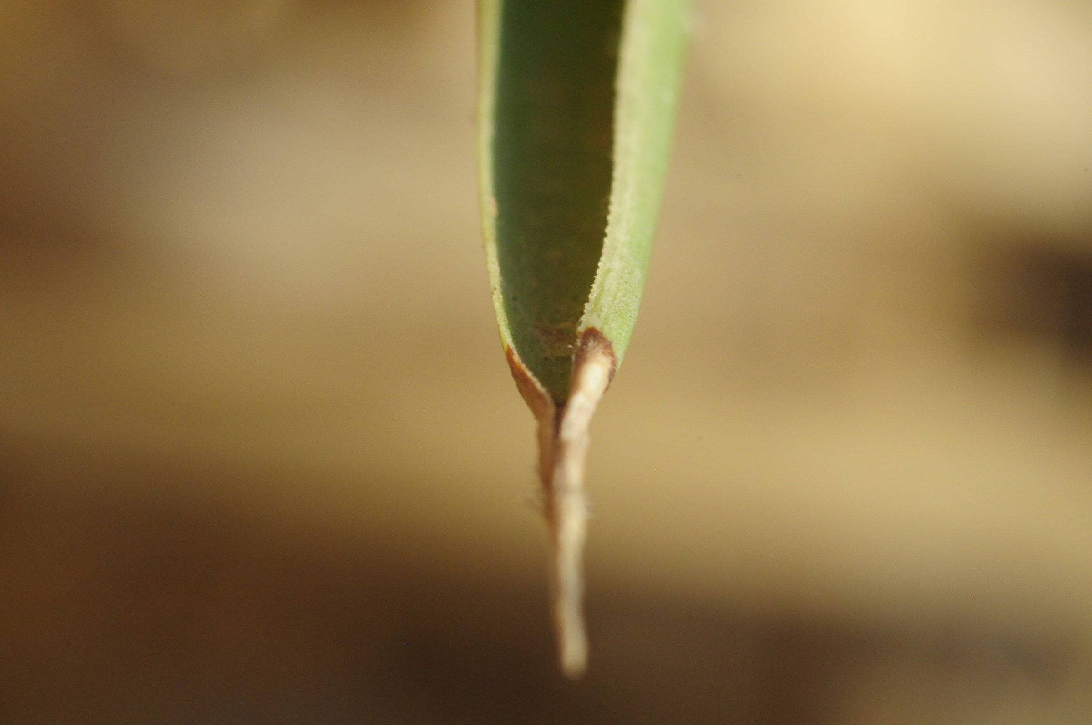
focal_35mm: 135
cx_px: 546
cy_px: 362
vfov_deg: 10.1
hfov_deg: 15.2
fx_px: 4090
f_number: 13
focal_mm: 90
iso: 1250
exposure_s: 1/320
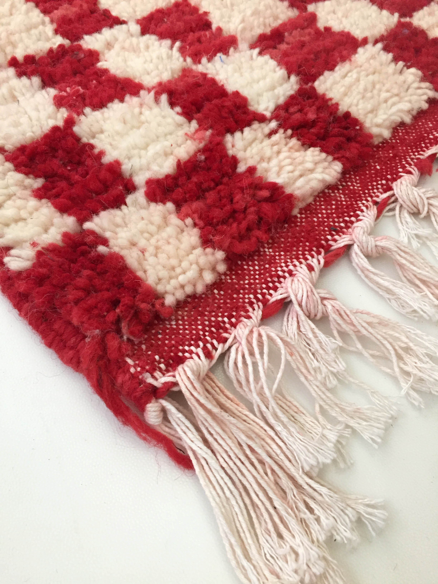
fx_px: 489
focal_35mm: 29
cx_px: 219
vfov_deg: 61.7
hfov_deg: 48.2
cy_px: 292
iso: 200
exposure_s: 1/33
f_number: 2.2
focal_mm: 4.15
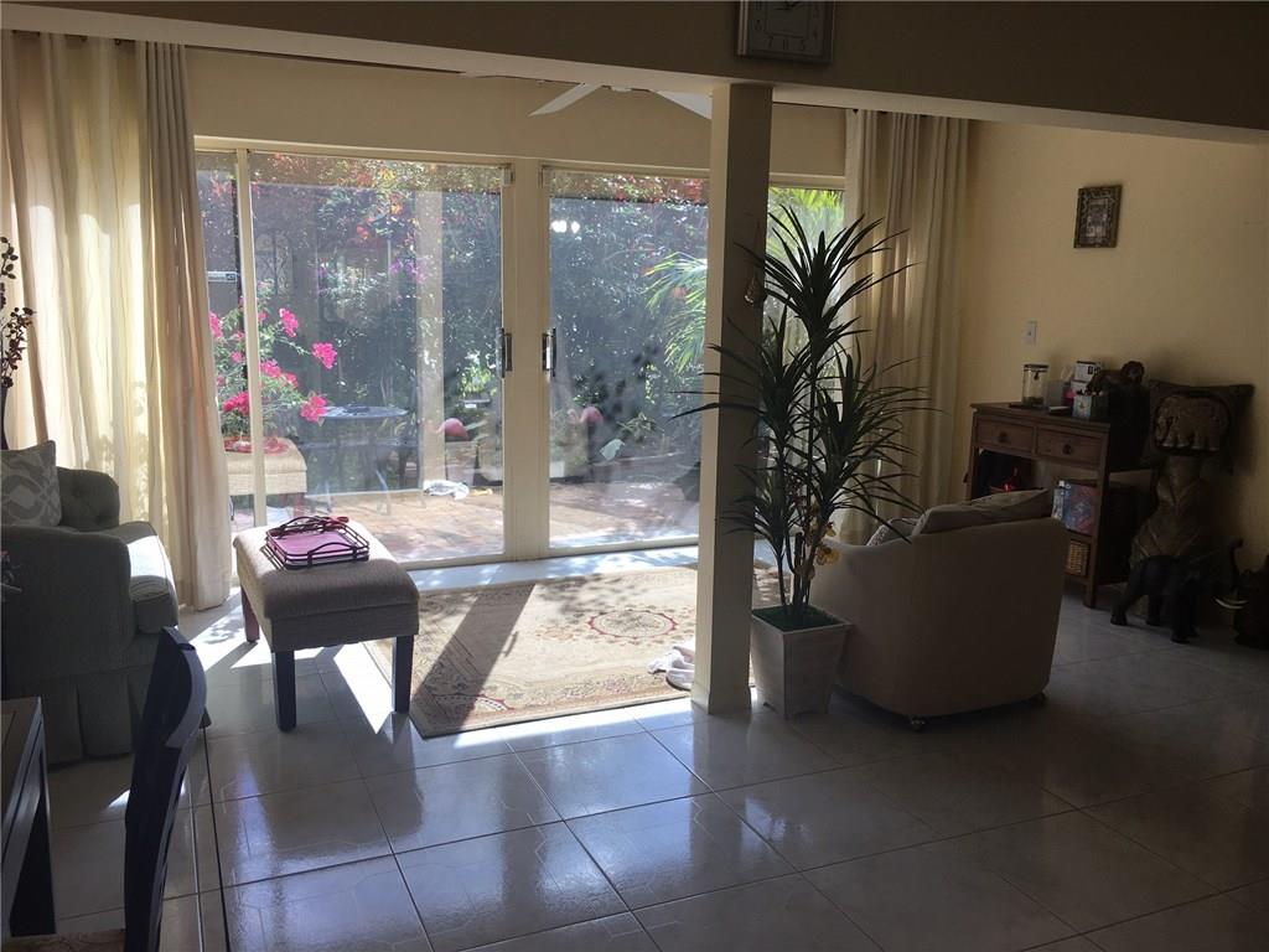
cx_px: 634
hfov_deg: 61.7
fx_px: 1063
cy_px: 476
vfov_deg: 48.2
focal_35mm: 29
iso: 25
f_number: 2.2
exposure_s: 1/123
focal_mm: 4.15
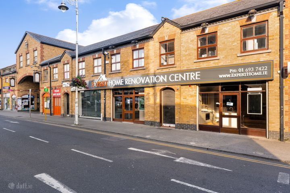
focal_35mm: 21
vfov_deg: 59.5
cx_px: 145
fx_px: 169
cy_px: 96
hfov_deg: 81.2
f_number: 9
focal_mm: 21
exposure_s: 1/125
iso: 320
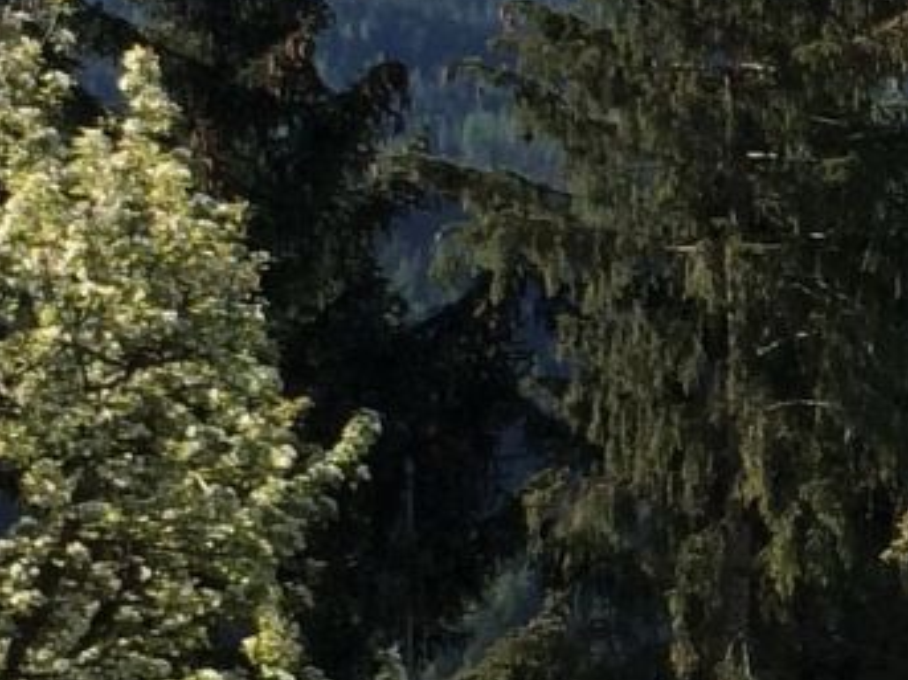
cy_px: 426
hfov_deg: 11.0
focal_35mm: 173
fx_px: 4536
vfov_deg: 8.6
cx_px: 1374
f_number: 2.2
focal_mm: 4.15
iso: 32
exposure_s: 1/1580
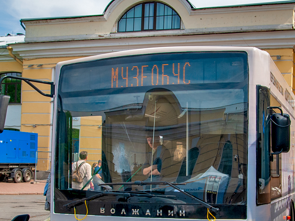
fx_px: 520
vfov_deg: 23.9
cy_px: 156
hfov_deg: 31.5
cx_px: 184
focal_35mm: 61
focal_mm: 22
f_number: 7.1
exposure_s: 1/500
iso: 160
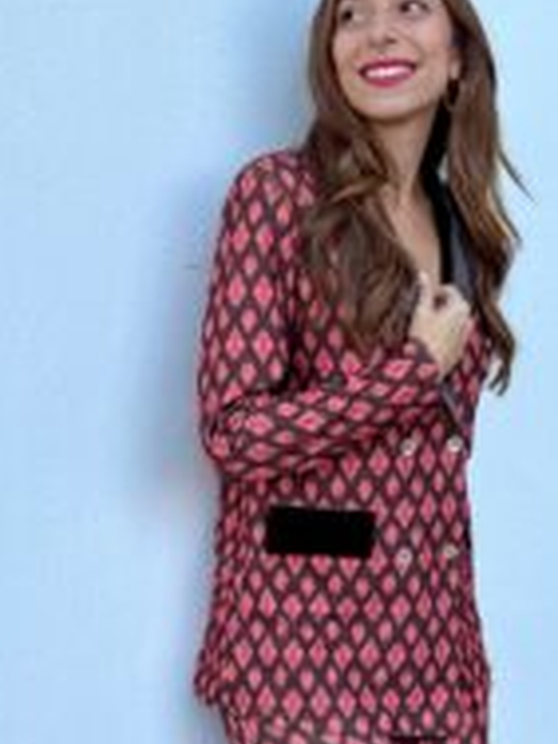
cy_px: 649
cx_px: 376
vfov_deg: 35.6
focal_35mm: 51
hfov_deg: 28.4
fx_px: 1096
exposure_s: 1/336
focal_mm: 6.76
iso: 80
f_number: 1.78
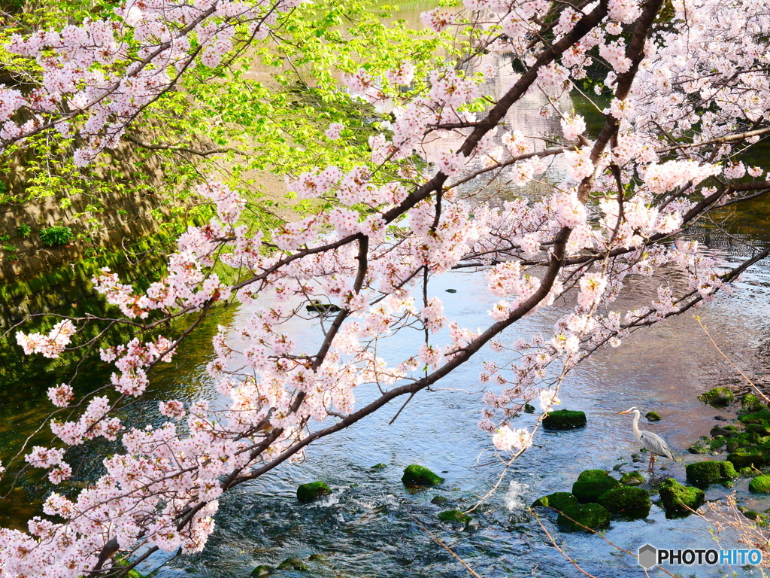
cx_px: 385
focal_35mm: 78
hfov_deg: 25.0
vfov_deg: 18.9
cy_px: 289
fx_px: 1735
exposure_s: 1/100
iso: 250
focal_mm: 39
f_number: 8
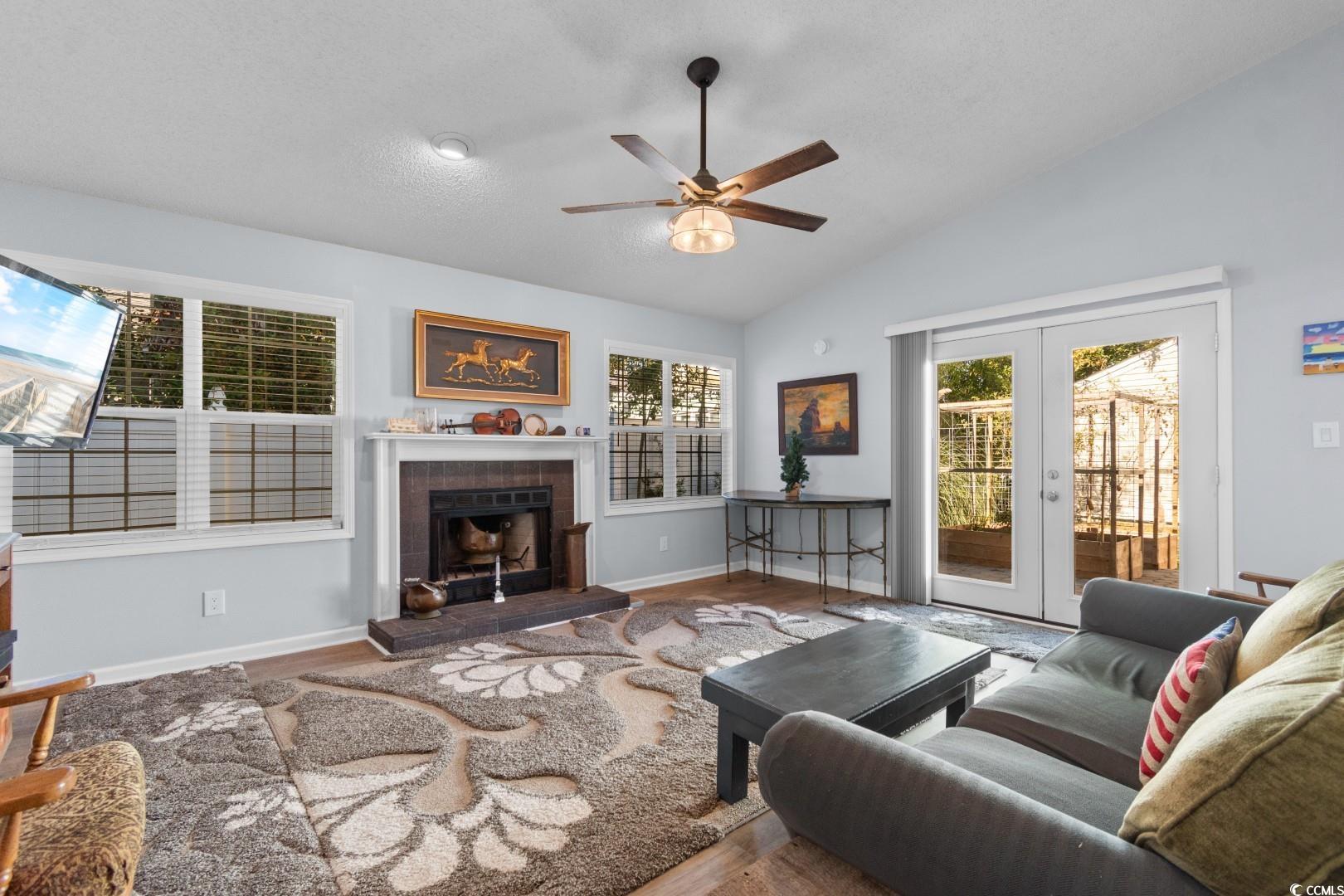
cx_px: 672
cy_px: 448
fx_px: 560
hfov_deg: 100.4
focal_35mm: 15
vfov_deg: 77.3
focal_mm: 10
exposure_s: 1/2
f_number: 4.5
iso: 100
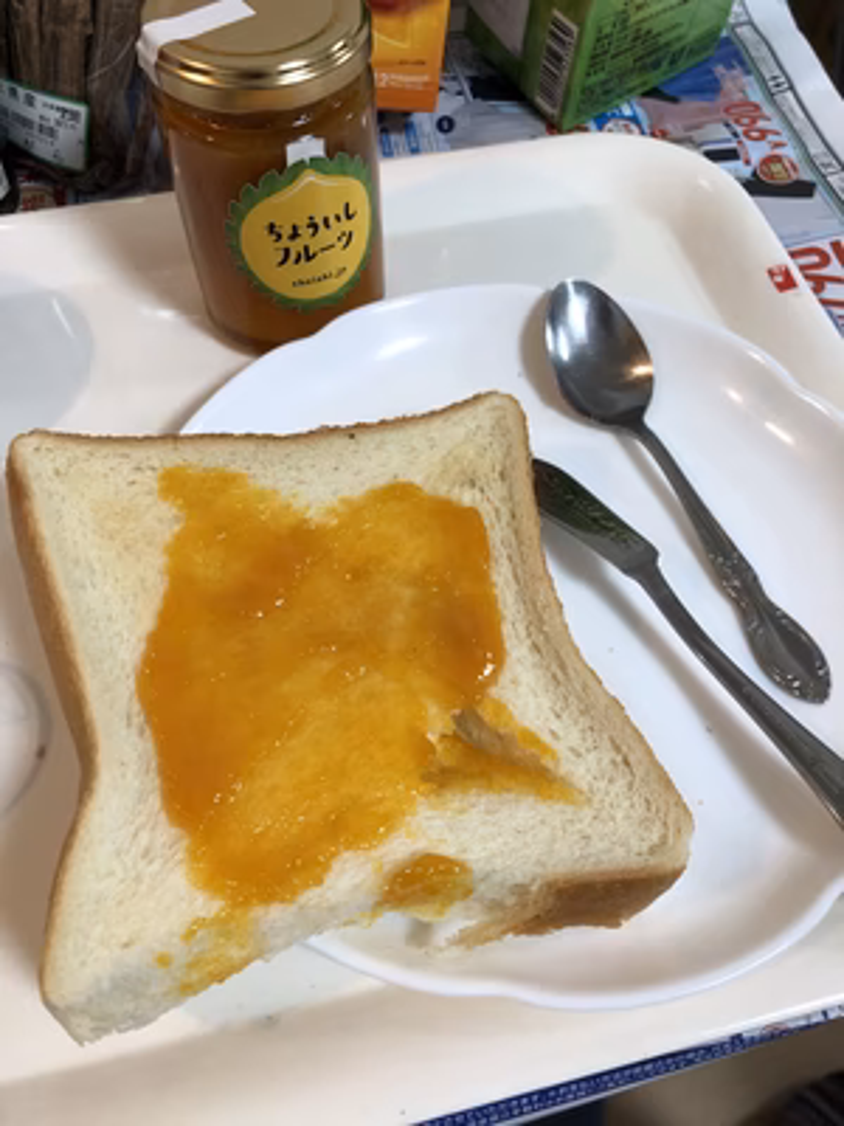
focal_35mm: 28
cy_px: 563
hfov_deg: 49.7
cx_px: 422
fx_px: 910
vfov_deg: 63.4
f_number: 1.8
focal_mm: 4
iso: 40
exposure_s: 1/33
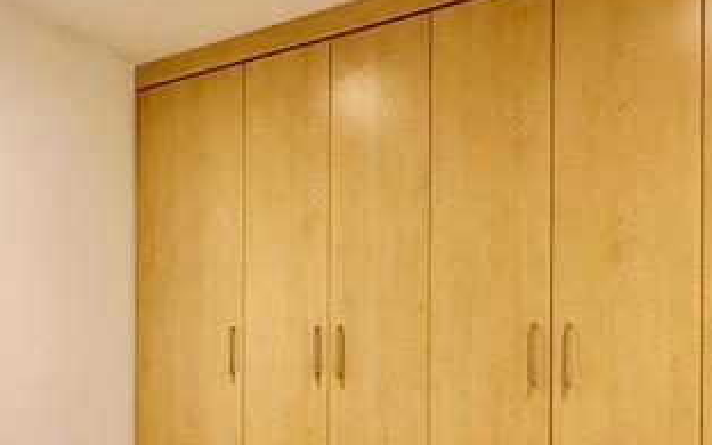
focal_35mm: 38
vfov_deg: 32.8
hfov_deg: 49.1
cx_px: 162
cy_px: 345
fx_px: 737
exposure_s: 1/50
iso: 250
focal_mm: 2.22
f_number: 2.2
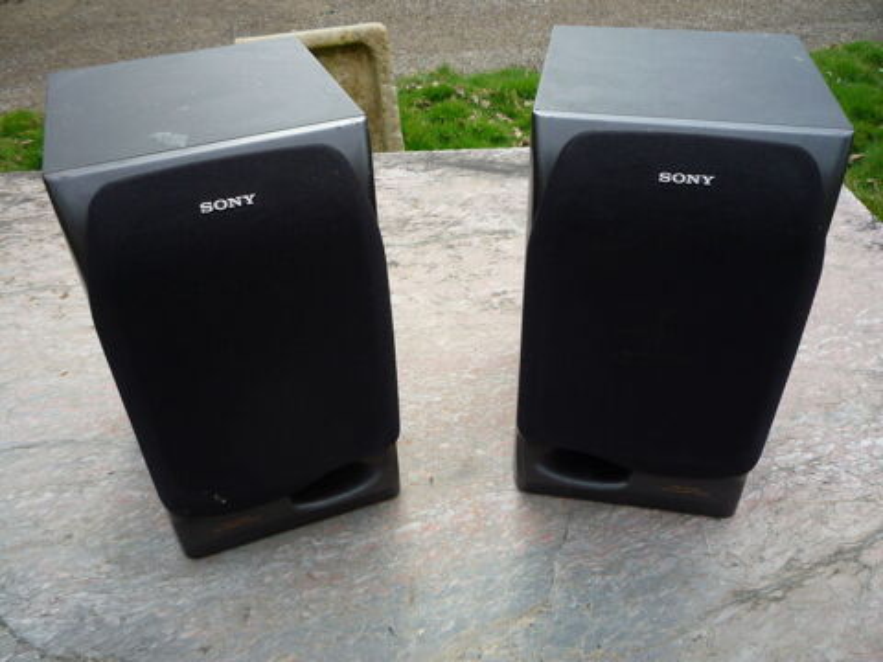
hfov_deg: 60.0
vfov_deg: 46.8
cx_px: 442
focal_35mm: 30
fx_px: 765
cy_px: 331
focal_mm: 5.2
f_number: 4
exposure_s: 1/320
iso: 100
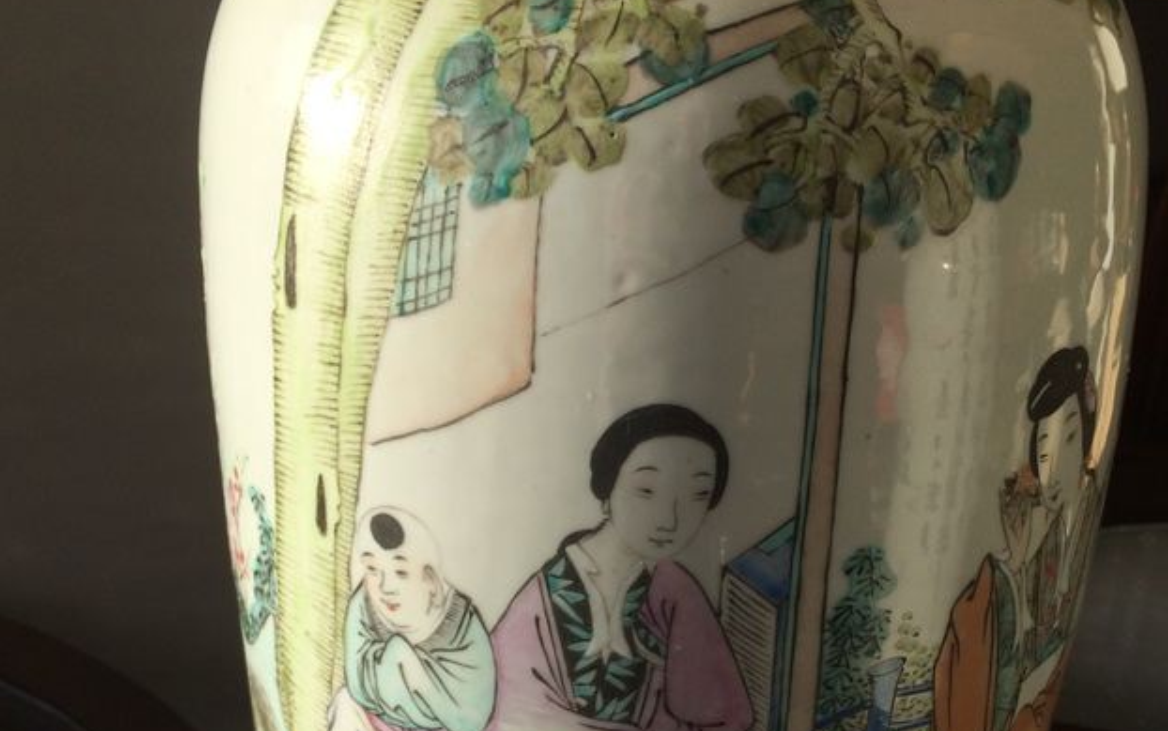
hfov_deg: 43.3
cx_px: 691
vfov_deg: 27.5
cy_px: 580
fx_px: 1465
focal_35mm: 46
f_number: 2.2
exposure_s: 1/1414
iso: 40
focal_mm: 4.12
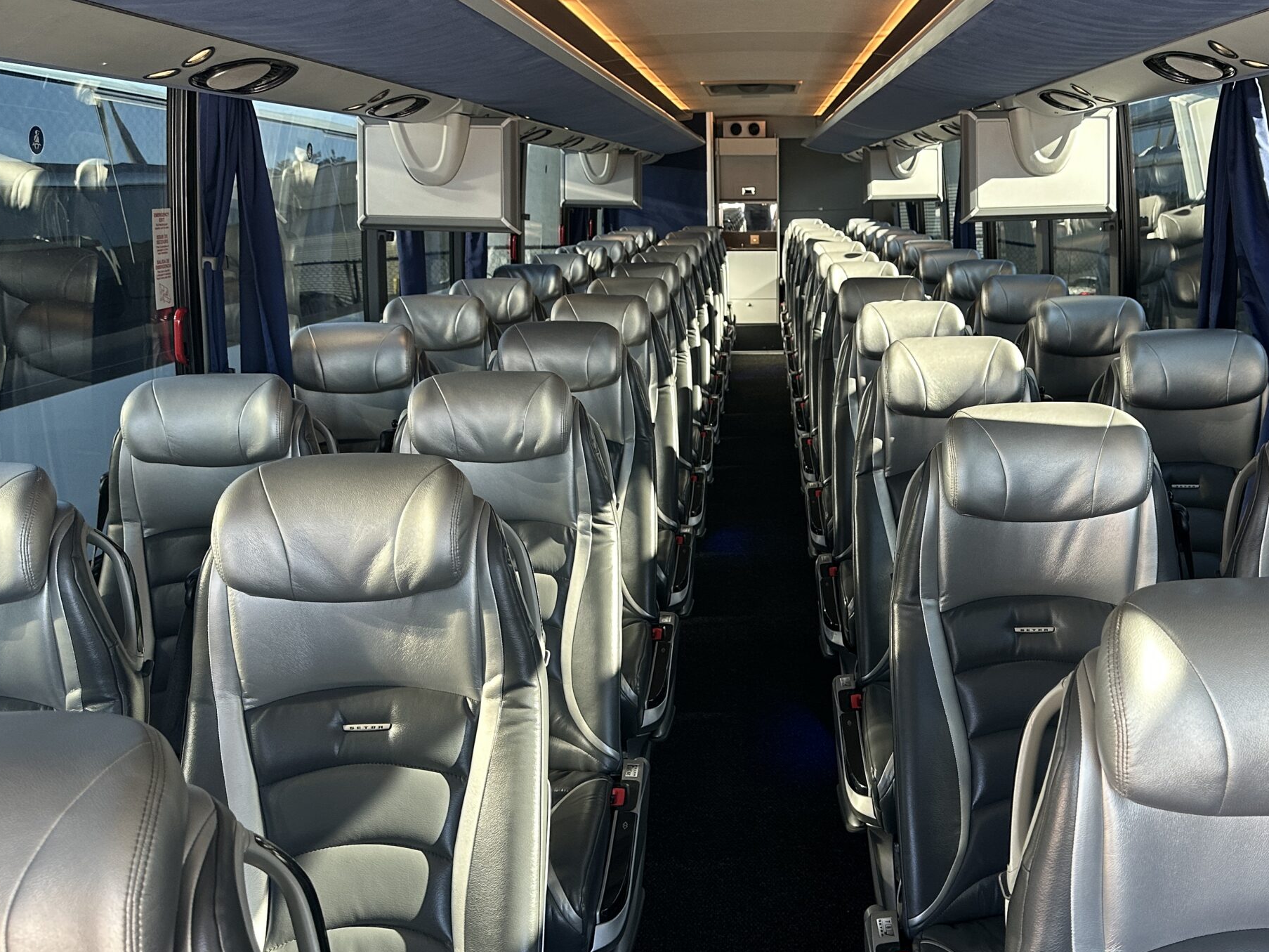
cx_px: 787
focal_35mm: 34
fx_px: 1246
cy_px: 516
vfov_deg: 41.8
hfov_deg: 53.4
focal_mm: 6.86
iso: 200
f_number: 1.78
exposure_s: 1/121
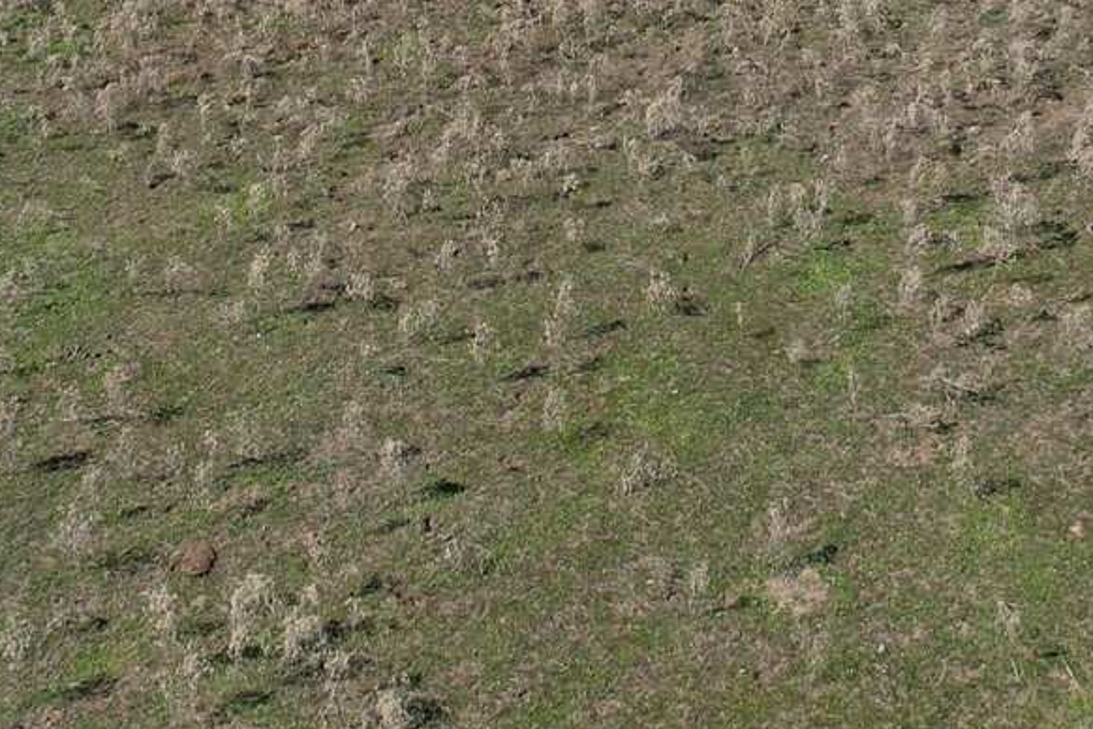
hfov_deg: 26.3
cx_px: 486
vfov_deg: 16.0
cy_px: -409
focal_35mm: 77
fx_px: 2338
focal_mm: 8.38
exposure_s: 1/1500
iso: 100
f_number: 2.8
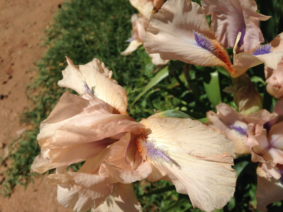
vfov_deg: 42.9
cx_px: 142
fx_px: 270
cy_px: 106
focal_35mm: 33
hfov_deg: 55.4
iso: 50
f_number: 2.4
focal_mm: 4.12
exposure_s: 1/3012
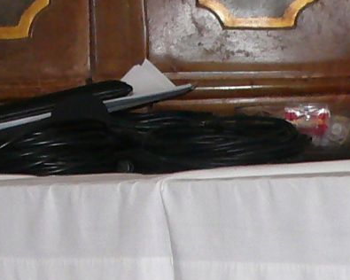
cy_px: 631
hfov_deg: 6.2
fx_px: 3201
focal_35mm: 309
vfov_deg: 4.9
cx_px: 418
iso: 200
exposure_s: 1/30
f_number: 3.2
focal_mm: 10.2
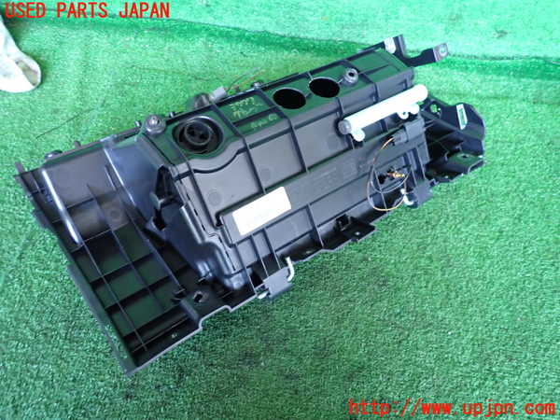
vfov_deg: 54.9
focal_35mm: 25
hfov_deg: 69.4
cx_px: 280
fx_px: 404
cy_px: 210
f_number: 2
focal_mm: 4.5
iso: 640
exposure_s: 1/30
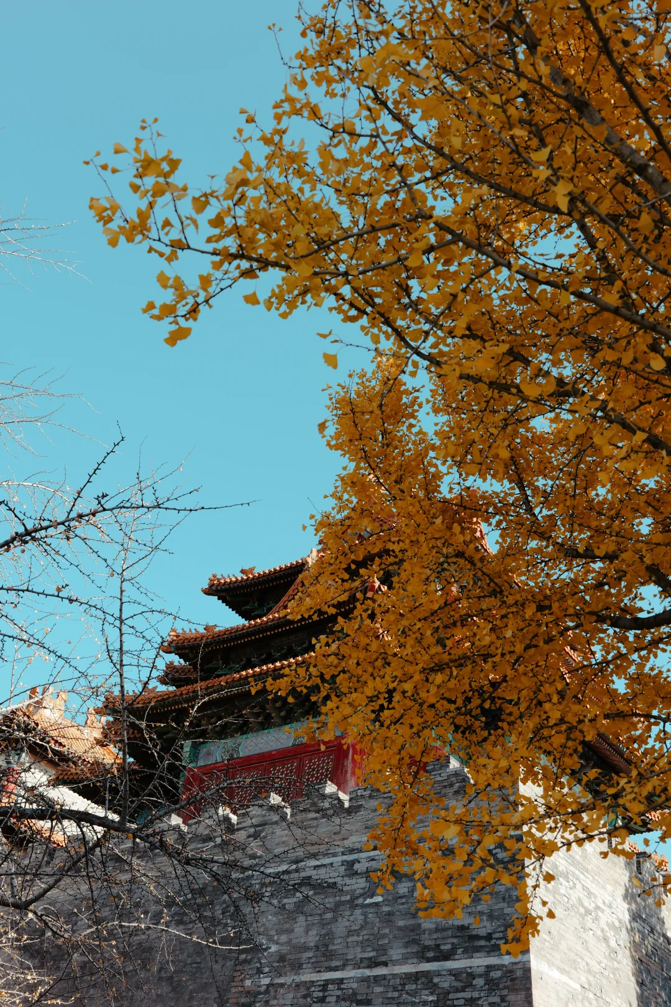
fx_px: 1118
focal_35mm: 40
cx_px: 336
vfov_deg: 48.5
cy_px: 504
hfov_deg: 33.4
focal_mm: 40
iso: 100
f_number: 7.1
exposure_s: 1/125
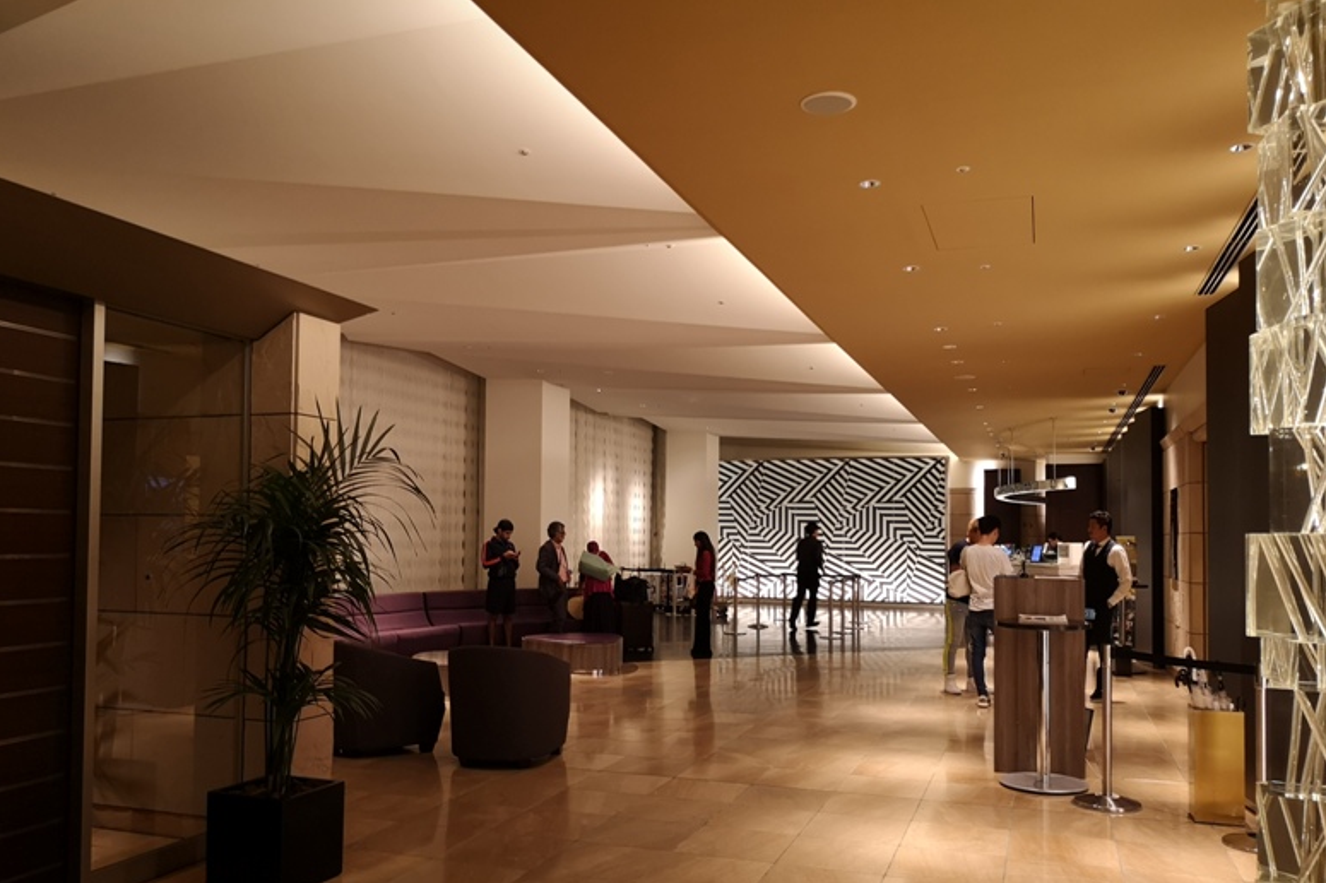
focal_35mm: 29
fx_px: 1068
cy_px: 500
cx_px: 666
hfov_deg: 63.7
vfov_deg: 44.8
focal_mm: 3.95
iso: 200
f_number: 1.8
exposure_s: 1/33.3
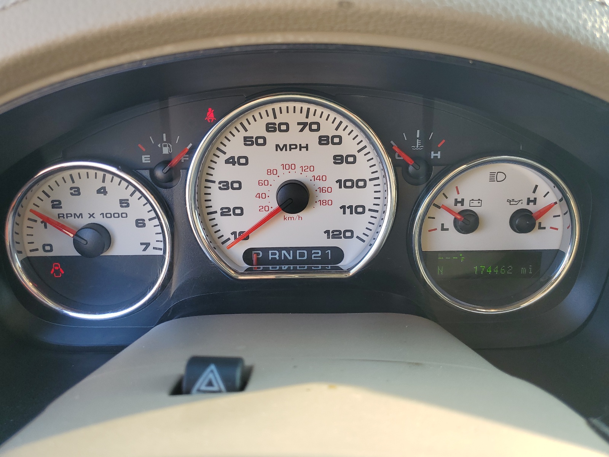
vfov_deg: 53.1
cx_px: 304
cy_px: 228
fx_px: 457
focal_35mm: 26
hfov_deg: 67.3
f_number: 1.5
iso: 50
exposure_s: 1/147
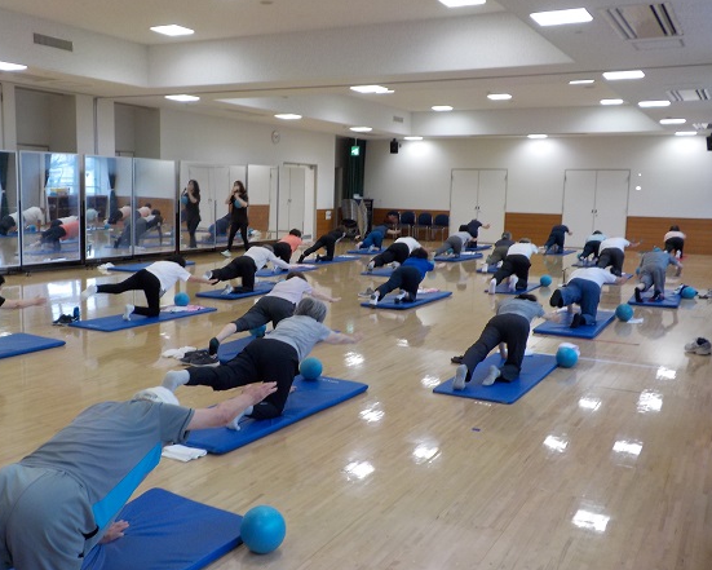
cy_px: 282
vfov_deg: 43.4
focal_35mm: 34
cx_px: 311
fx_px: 717
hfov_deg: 52.7
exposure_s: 1/40
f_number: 3.3
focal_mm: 4.1
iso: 125
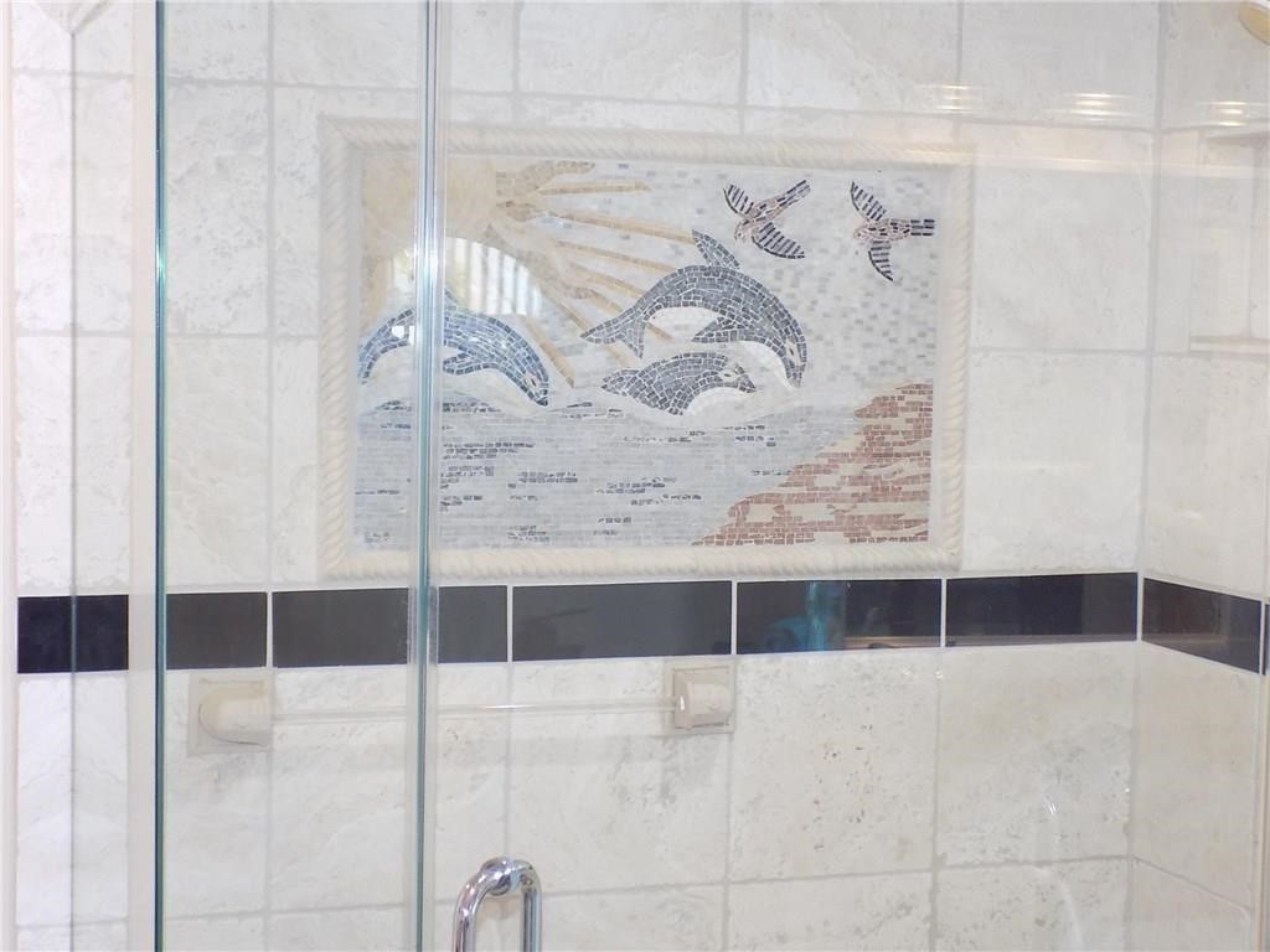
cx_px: 635
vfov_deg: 24.8
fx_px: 2165
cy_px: 476
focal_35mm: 59
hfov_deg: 32.7
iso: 320
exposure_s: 1/30
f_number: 4
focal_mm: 10.5
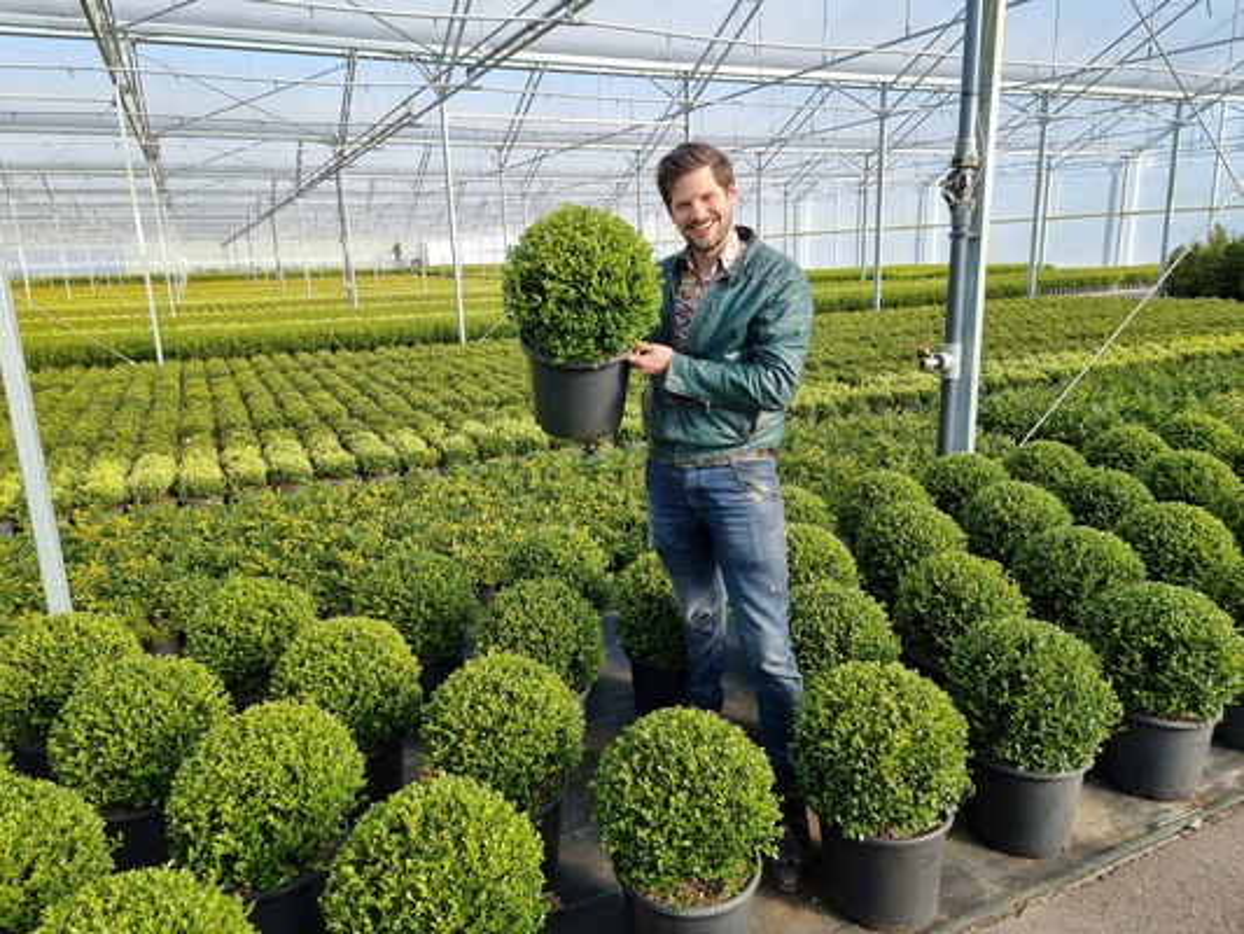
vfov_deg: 56.8
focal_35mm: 24
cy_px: 467
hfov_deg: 71.6
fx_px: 863
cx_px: 622
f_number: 1.8
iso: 50
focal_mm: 6.7
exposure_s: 1/298
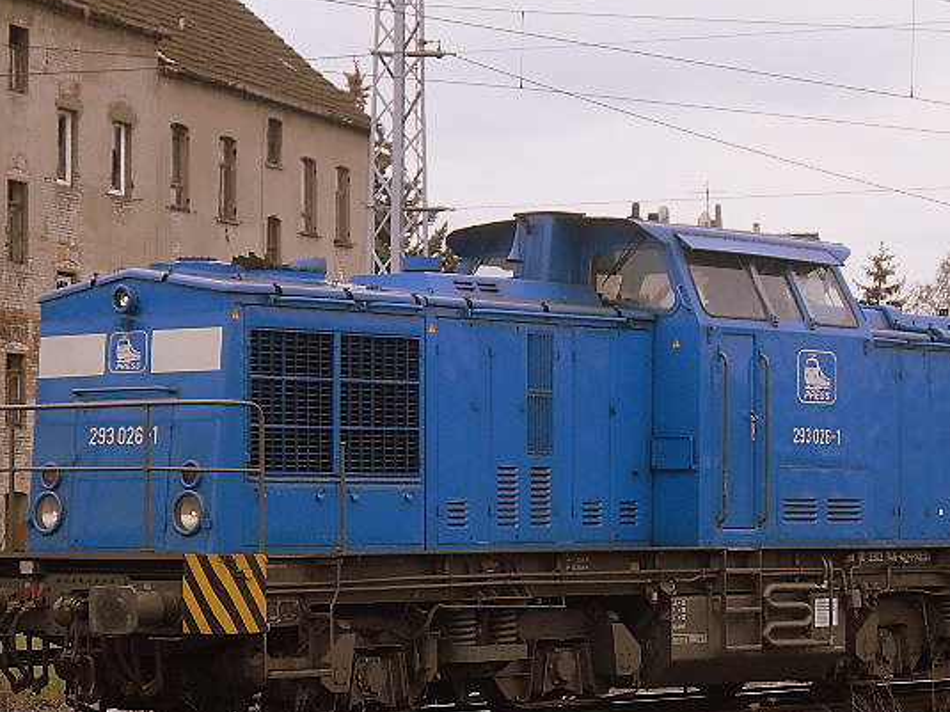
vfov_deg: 11.2
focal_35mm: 132
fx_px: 3622
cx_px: 552
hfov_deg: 14.9
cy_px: 426
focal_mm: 11.8
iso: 80
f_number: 4
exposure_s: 1/350
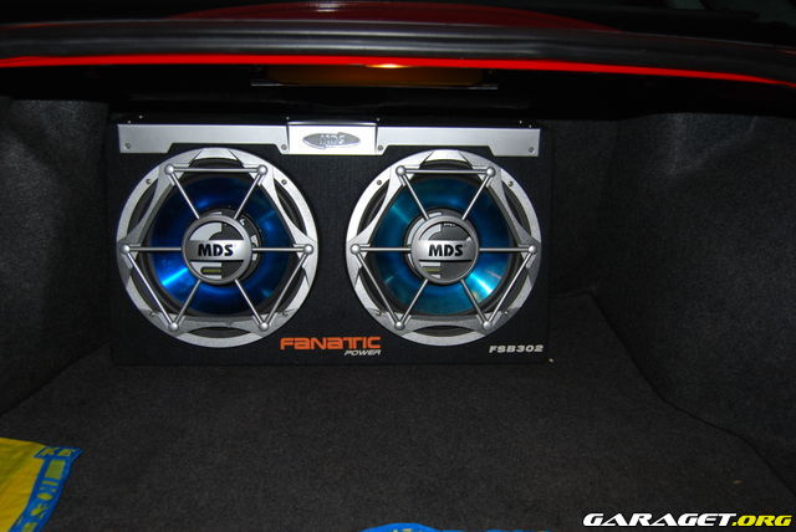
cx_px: 398
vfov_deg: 40.0
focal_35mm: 33
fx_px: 730
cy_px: 266
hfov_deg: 57.2
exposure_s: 1/60
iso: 200
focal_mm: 22
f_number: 3.8
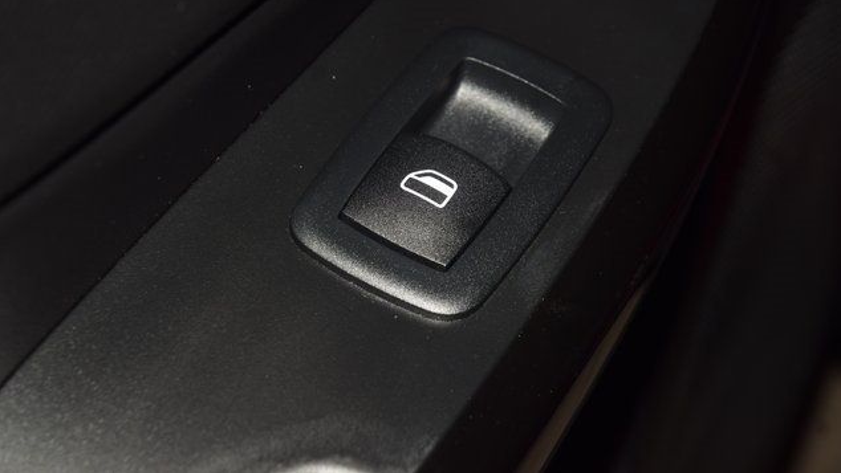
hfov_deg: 19.3
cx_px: 423
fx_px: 2476
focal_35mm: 111
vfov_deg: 10.9
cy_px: 191
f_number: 8
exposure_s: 1/125
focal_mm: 70
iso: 100
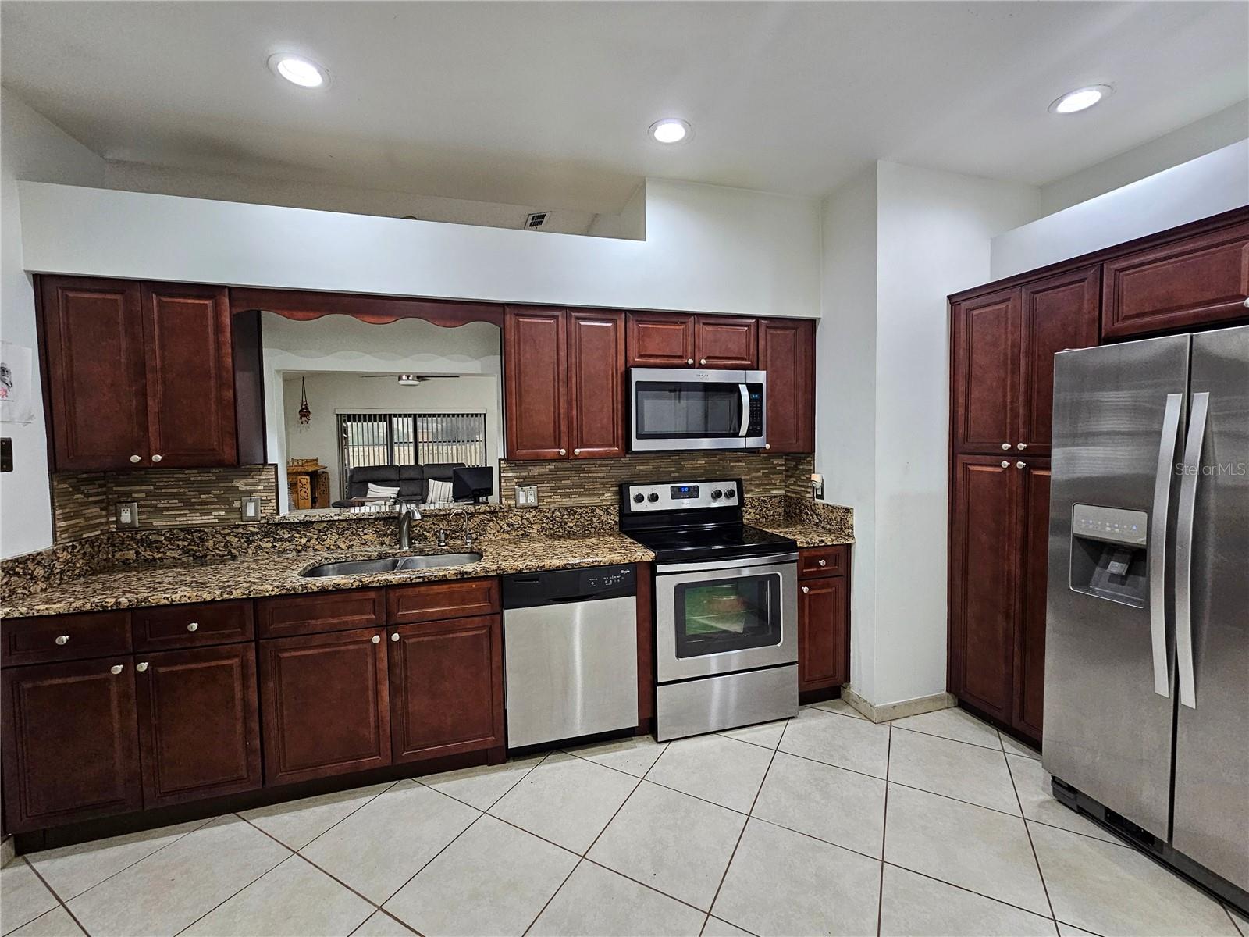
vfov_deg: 89.9
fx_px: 469
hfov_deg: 106.2
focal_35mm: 13
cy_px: 468
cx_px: 624
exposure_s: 1/60
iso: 250
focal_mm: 2.2
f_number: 2.2
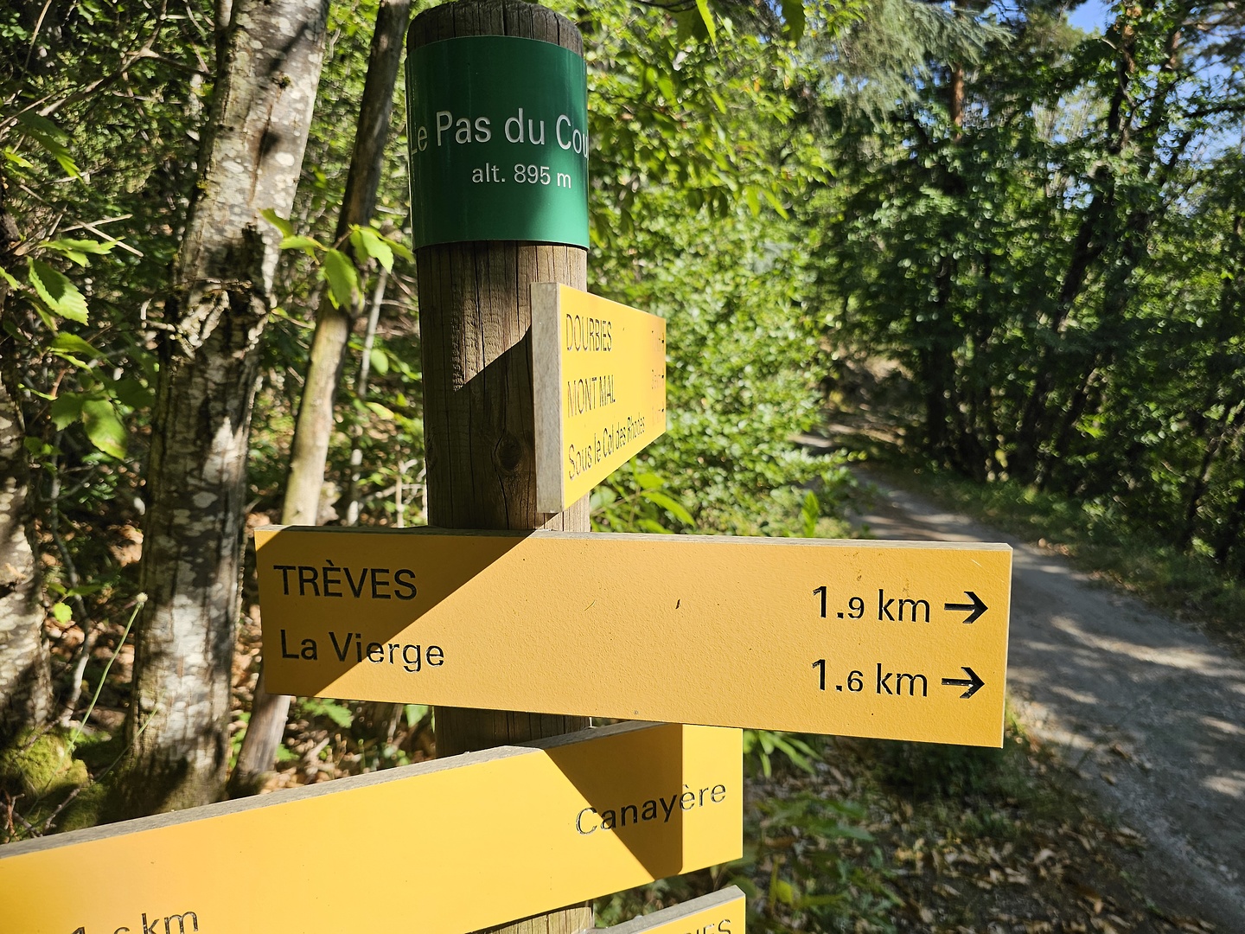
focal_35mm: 23
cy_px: 467
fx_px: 827
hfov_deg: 73.9
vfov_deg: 58.9
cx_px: 622
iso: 16
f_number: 1.7
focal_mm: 6.3
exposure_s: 1/462
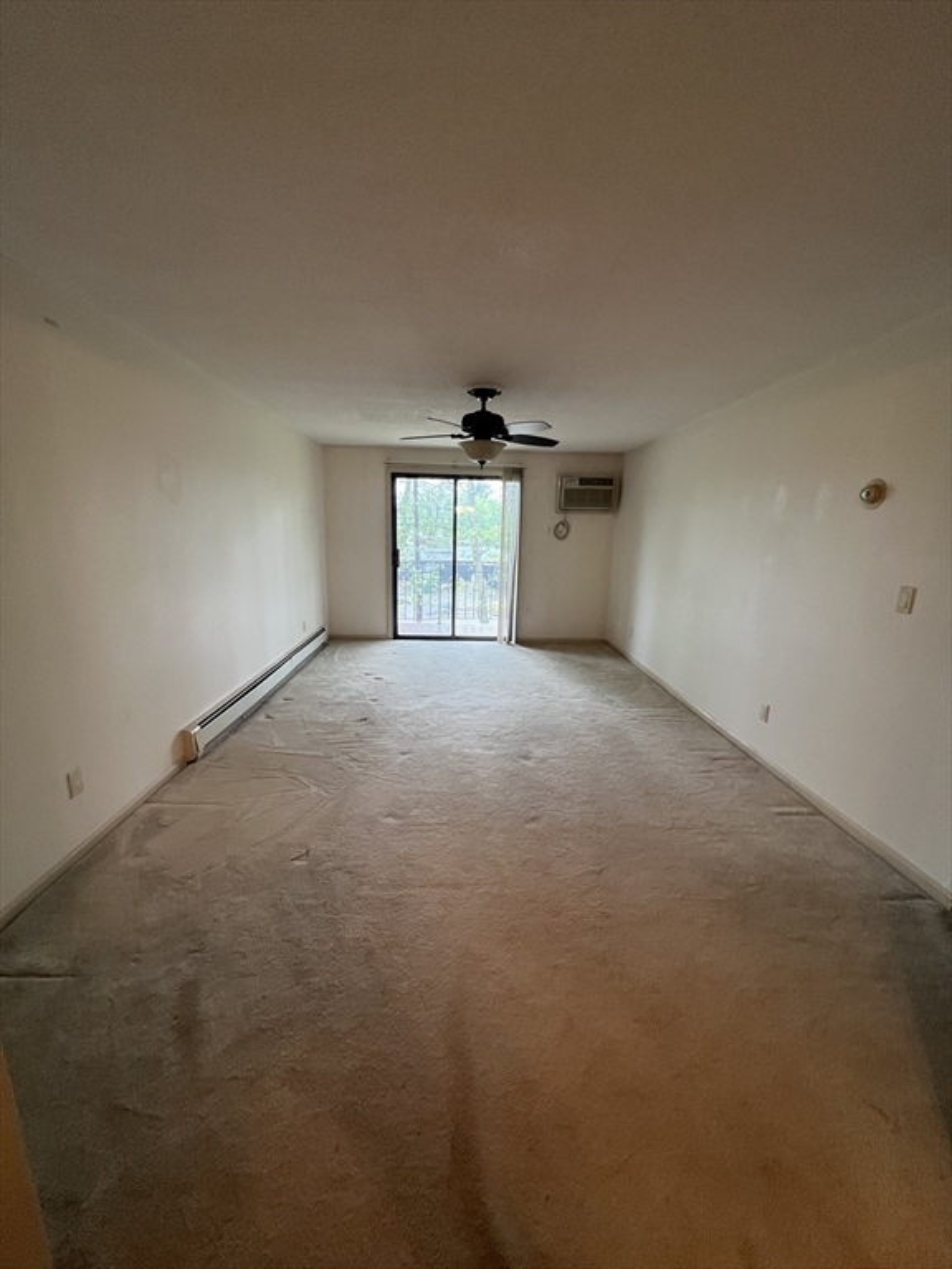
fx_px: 477
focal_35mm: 13
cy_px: 634
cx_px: 476
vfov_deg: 106.2
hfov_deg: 89.9
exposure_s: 1/60
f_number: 1.8
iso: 200
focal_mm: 1.57
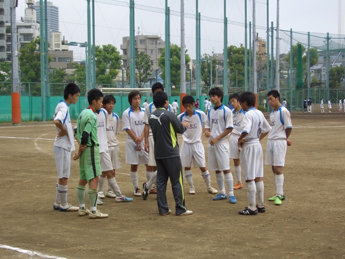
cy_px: 130
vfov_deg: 23.7
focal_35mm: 62
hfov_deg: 31.2
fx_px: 618
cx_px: 172
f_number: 3.5
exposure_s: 1/200
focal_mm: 10.2
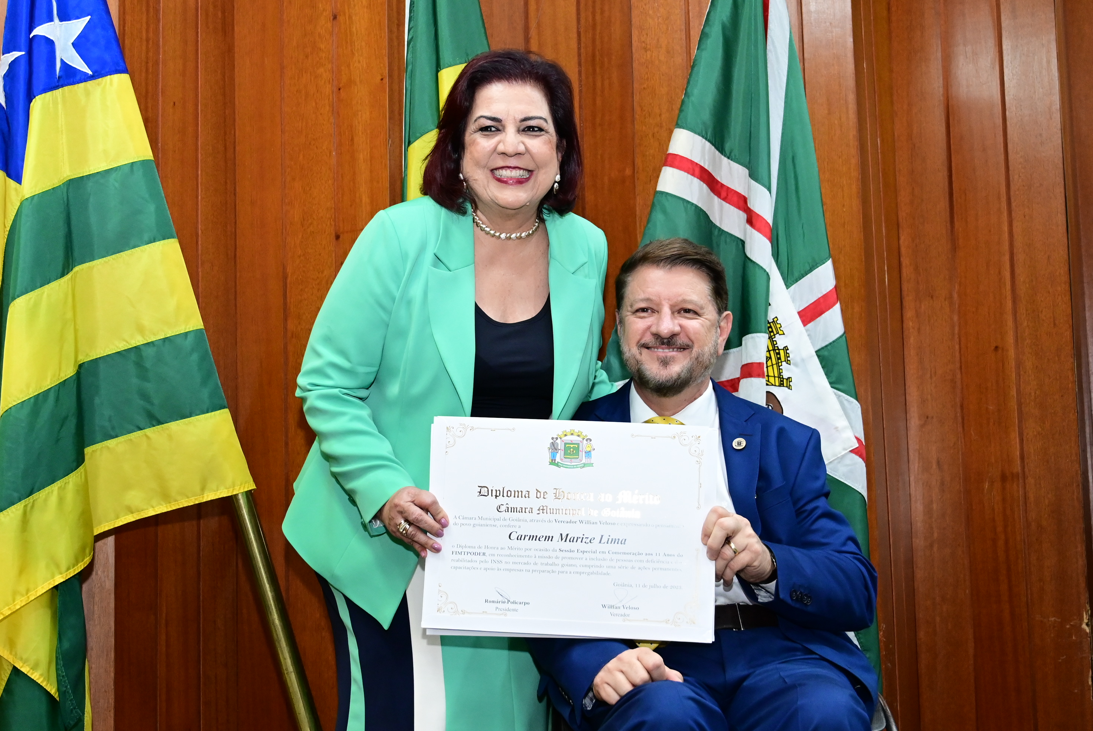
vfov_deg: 26.5
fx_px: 1550
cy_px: 366
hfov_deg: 38.9
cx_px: 546
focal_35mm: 51
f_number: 4
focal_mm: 34
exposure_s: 1/125
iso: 3200
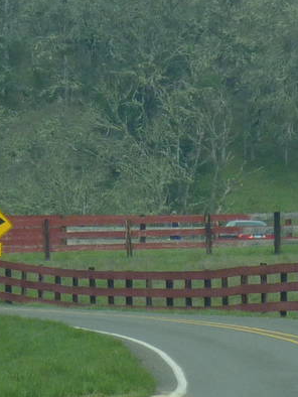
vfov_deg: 2.9
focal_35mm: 686
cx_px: 404
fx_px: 7866
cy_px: -29
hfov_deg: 2.2
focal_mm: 27.8
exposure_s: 1/500
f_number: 4.5
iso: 125
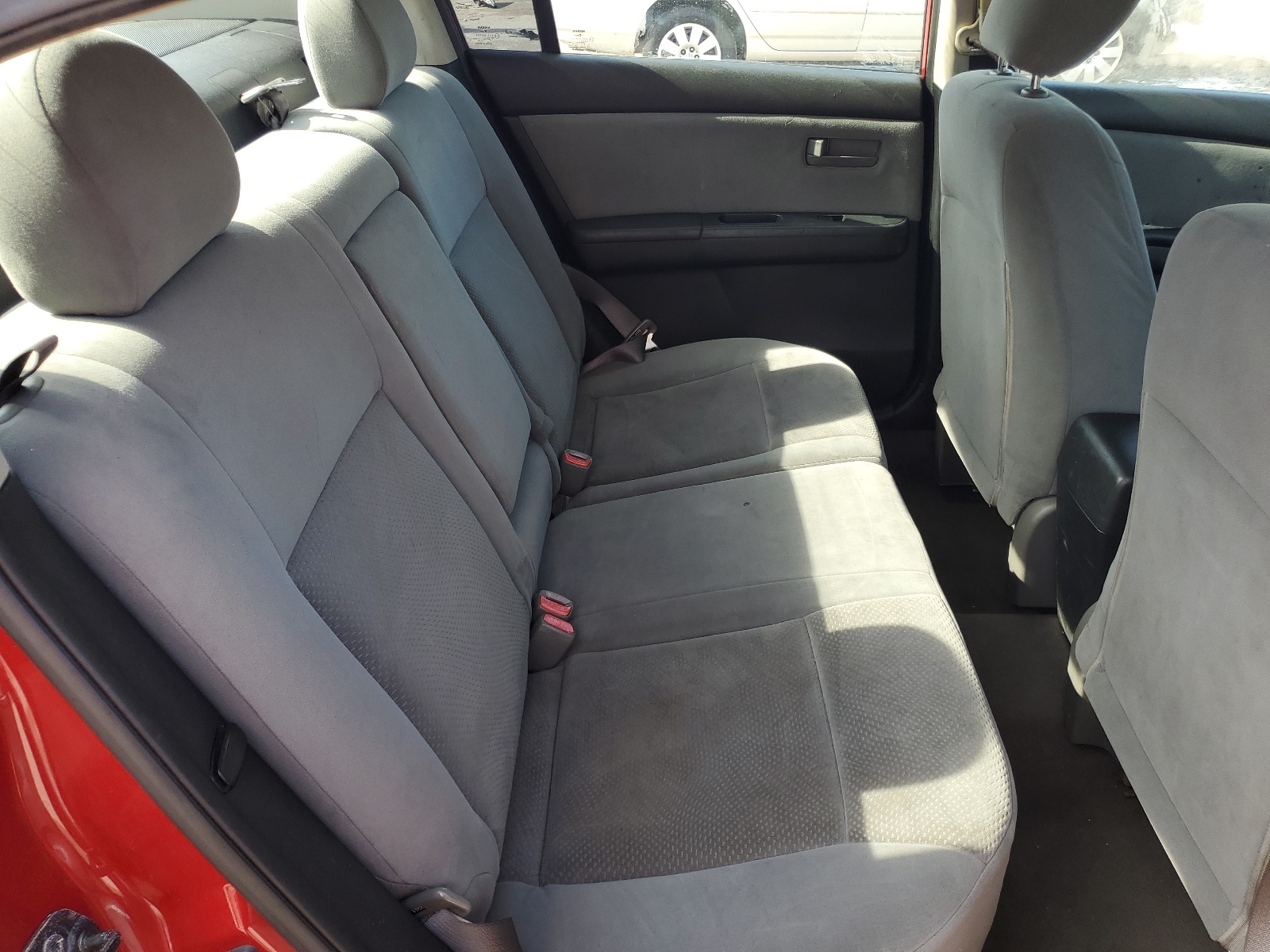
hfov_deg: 67.3
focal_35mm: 26
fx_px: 954
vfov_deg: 53.1
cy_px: 476
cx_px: 635
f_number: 1.5
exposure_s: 1/217
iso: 50
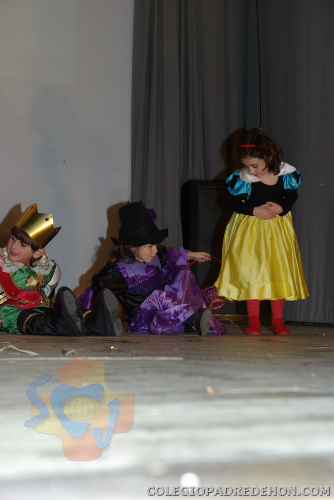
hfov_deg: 18.2
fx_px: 1041
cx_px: 167
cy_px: 250
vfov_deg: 27.0
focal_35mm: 75
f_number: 5.6
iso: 400
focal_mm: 50
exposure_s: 1/60
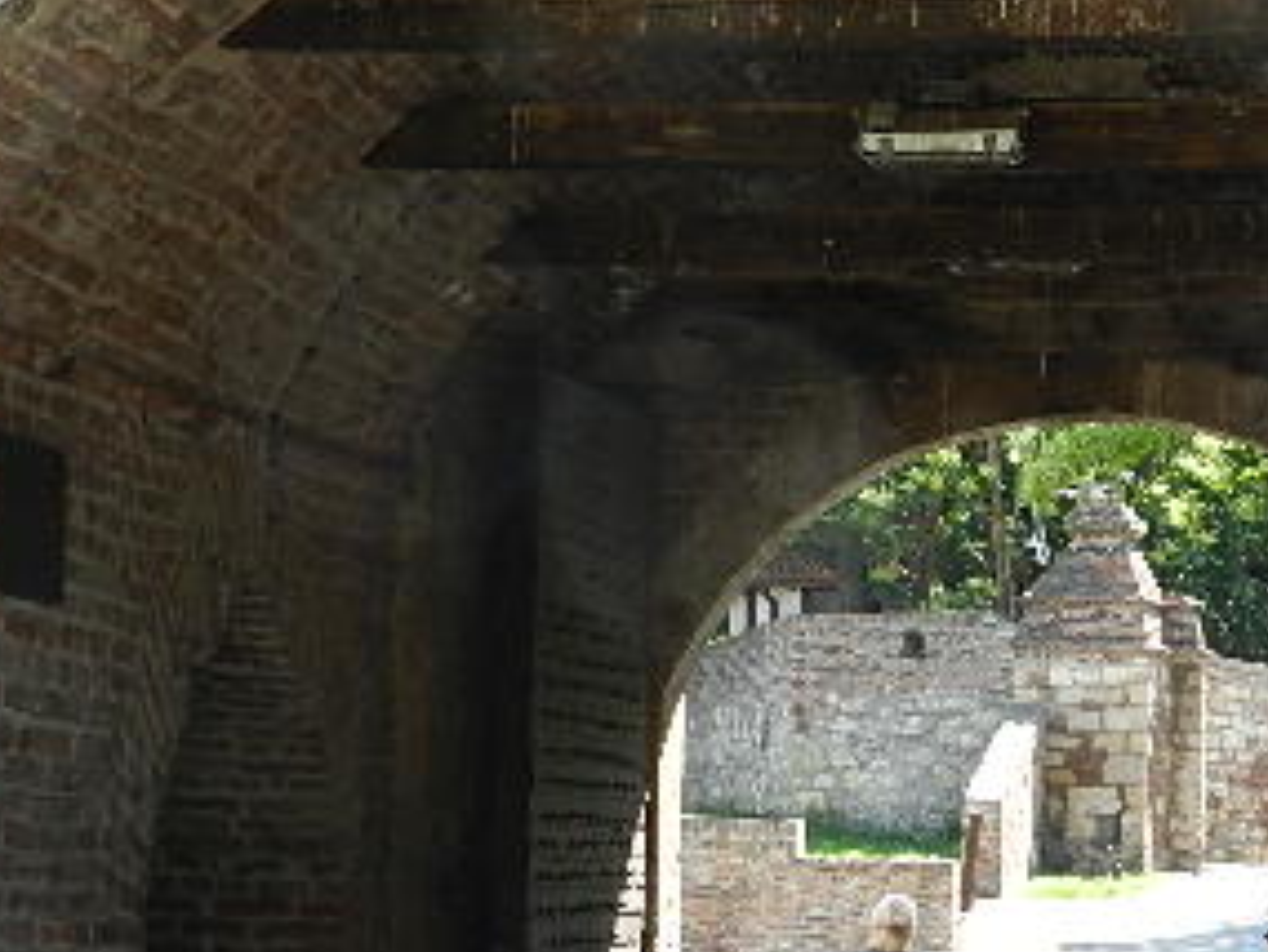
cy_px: 632
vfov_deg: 14.6
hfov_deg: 19.4
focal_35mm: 101
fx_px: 3701
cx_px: 859
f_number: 4.2
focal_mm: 8.2
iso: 160
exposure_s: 1/200
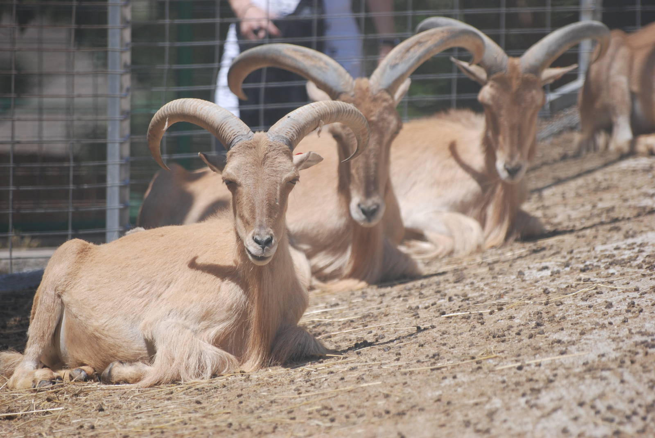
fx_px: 6011
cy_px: 219
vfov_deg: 4.2
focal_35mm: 330
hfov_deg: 6.2
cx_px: 328
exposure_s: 1/1000
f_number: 5.3
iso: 200
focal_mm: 220
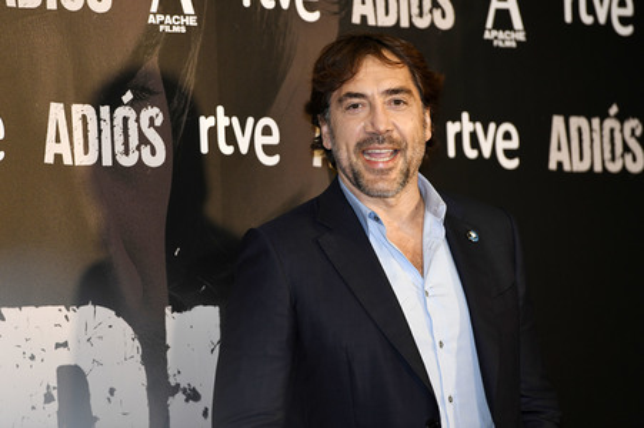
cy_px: 214
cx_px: 322
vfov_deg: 6.9
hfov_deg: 10.3
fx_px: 3575
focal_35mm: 200
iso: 1600
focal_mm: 200
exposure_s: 1/500
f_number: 4
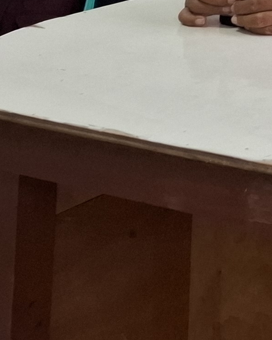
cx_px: 620
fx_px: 1248
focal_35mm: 124
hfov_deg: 10.8
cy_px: -326
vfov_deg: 13.4
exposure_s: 1/50
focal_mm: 5.54
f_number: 1.8
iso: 200
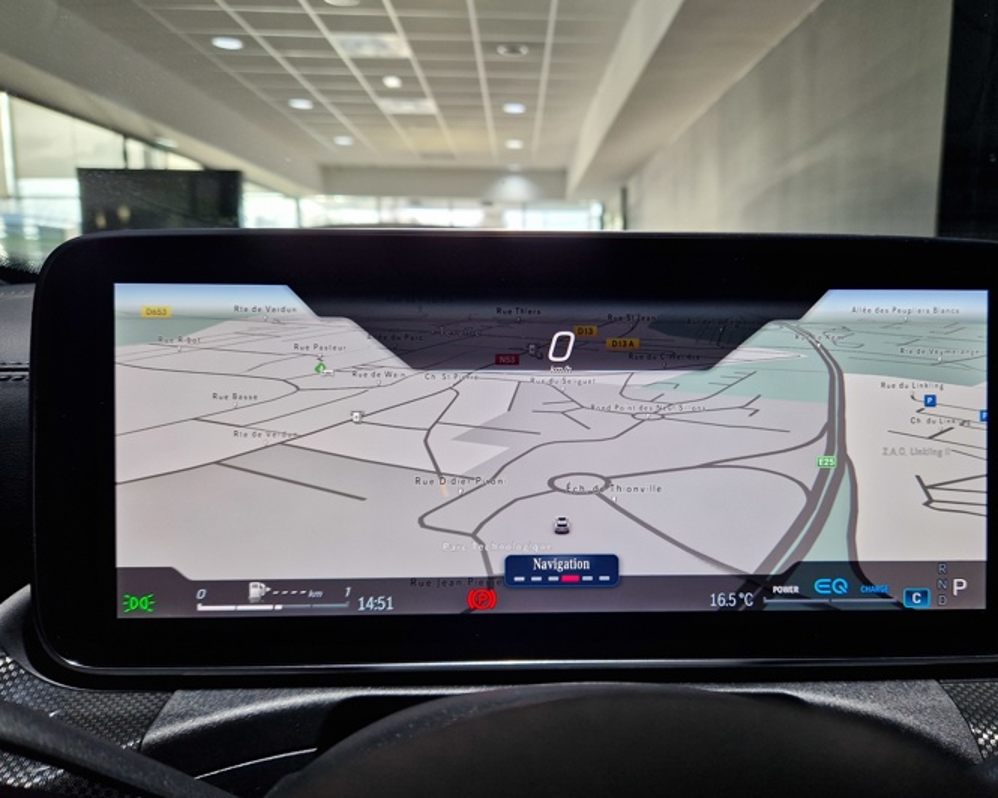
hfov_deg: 63.7
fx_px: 797
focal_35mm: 27
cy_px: 414
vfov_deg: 53.2
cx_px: 576
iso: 160
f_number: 1.8
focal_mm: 5.4
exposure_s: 1/100
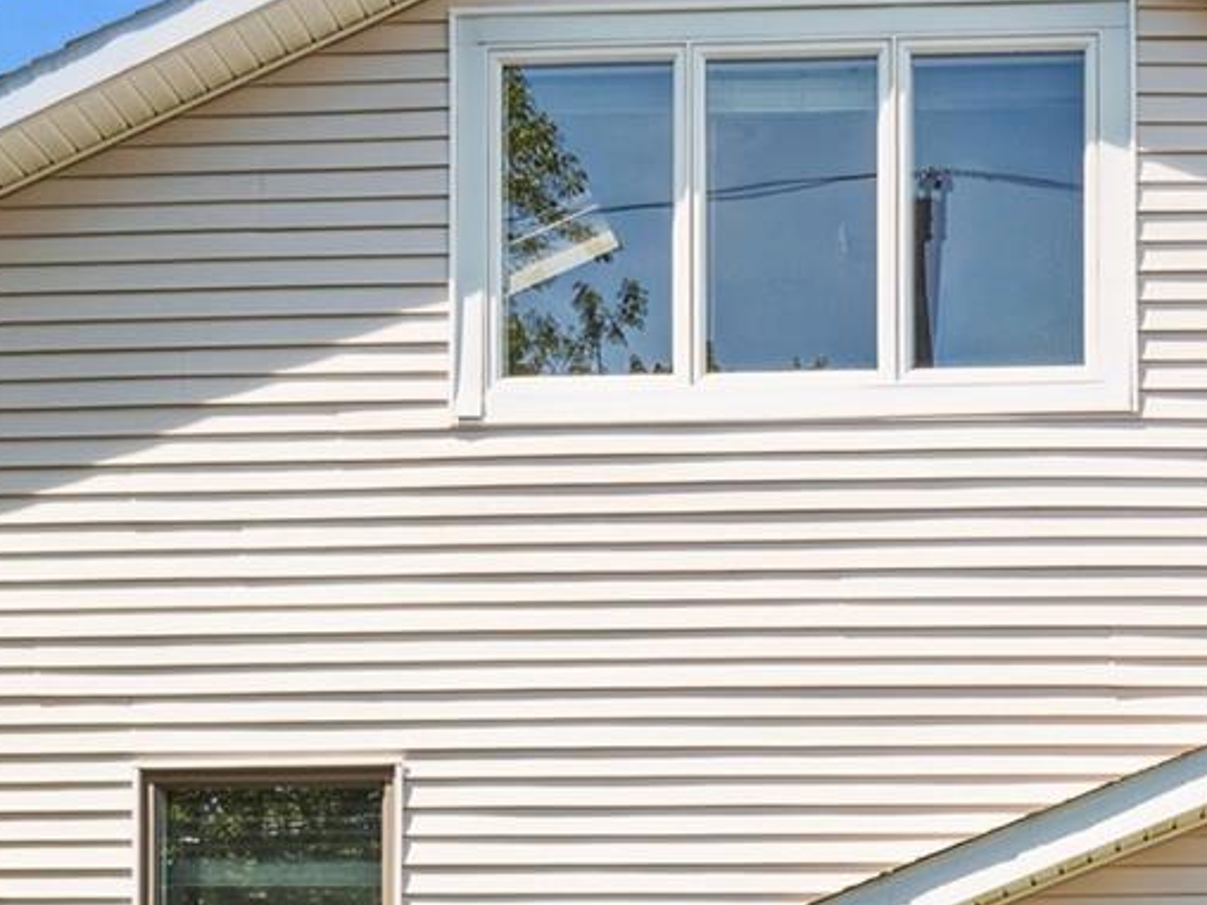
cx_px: 1143
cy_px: 1291
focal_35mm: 62
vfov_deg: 20.7
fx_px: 2162
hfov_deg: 29.6
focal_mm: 16
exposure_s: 1/200
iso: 80
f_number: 5.6
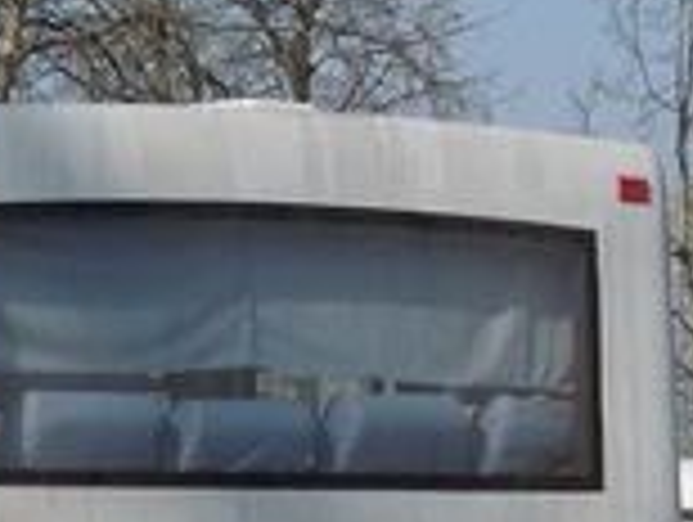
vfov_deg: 4.1
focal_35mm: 358
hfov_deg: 5.5
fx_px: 7178
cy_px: 778
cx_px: -68
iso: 100
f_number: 4.4
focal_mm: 12.5
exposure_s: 1/800
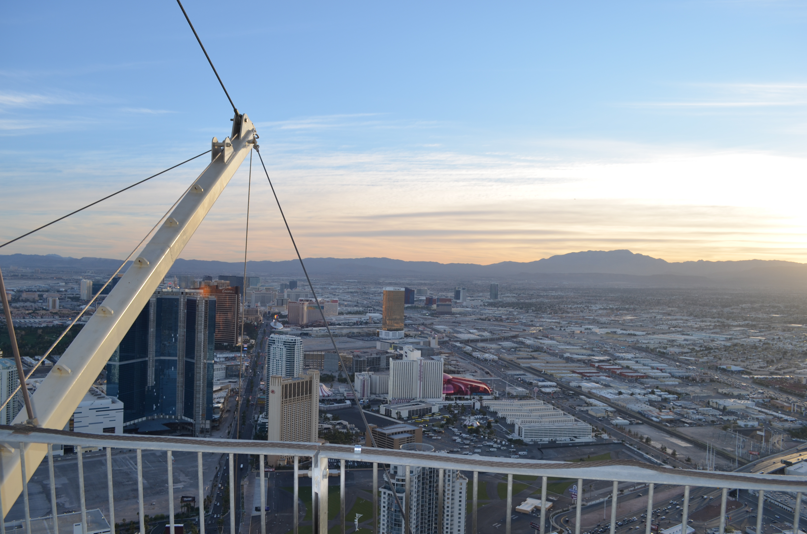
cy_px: 267
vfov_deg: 43.4
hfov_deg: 62.0
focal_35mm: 30
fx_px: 671
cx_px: 404
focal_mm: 20
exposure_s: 1/200
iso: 100
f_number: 7.1
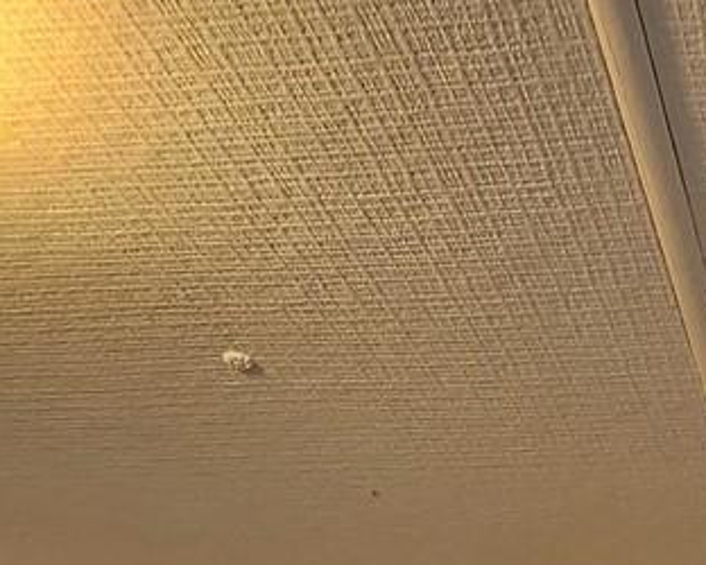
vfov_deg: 14.9
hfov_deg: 26.2
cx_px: 828
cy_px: 1338
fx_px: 1359
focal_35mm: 65
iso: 80
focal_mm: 2.2
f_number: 2.2
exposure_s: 1/60
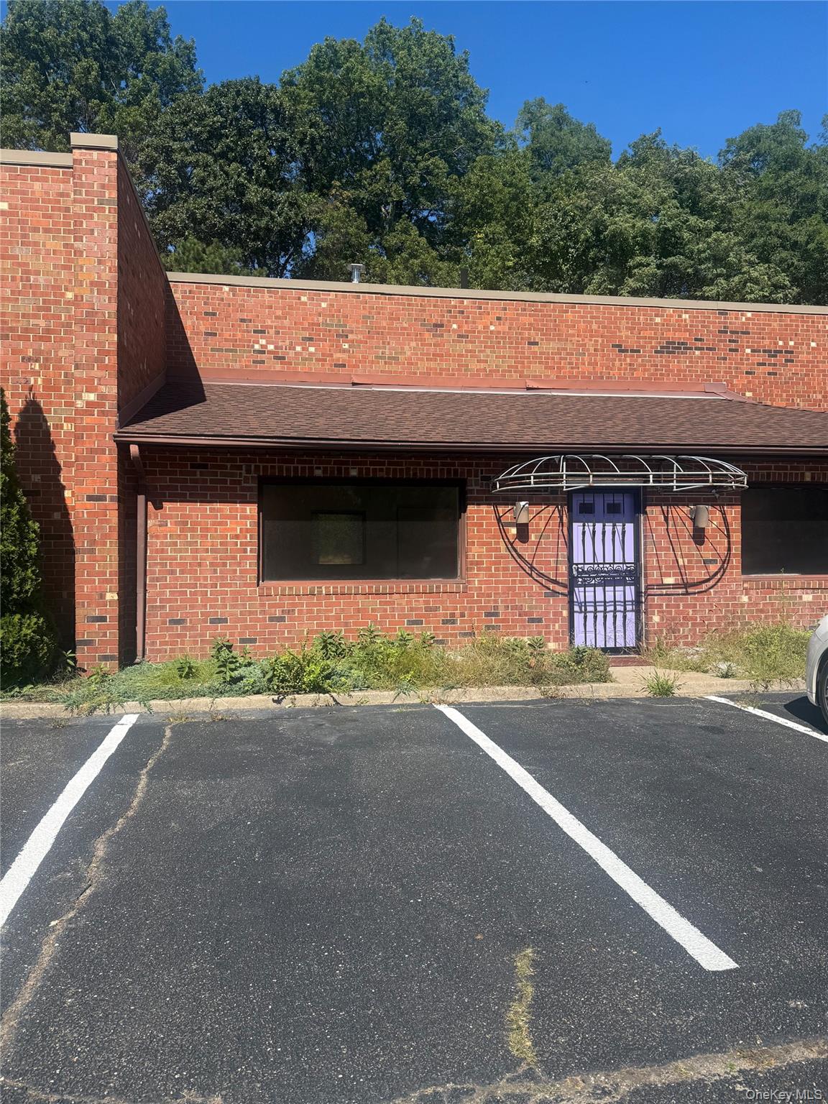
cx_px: 414
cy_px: 552
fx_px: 765
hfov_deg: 56.8
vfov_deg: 71.6
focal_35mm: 24
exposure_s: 1/3584
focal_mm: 6.76
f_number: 1.78
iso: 80
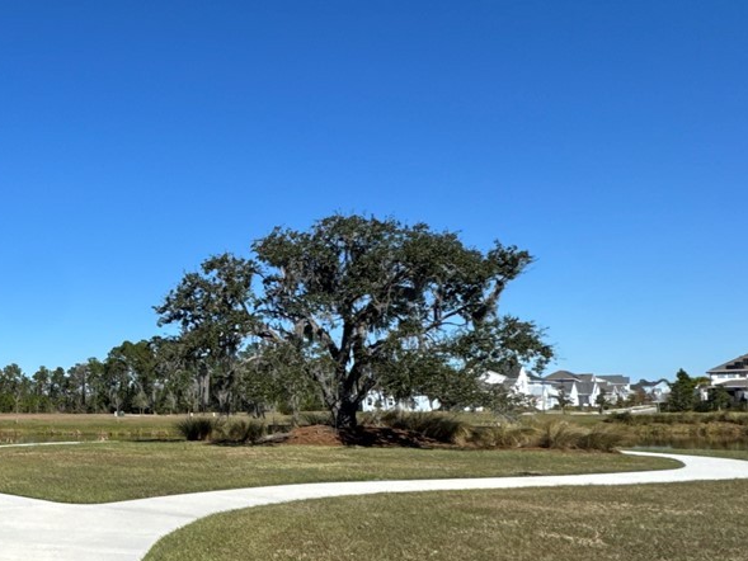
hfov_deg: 37.6
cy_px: 376
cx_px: -140
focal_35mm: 38
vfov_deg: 37.3
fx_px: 821
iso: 50
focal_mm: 2.22
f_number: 2.2
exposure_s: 1/3390
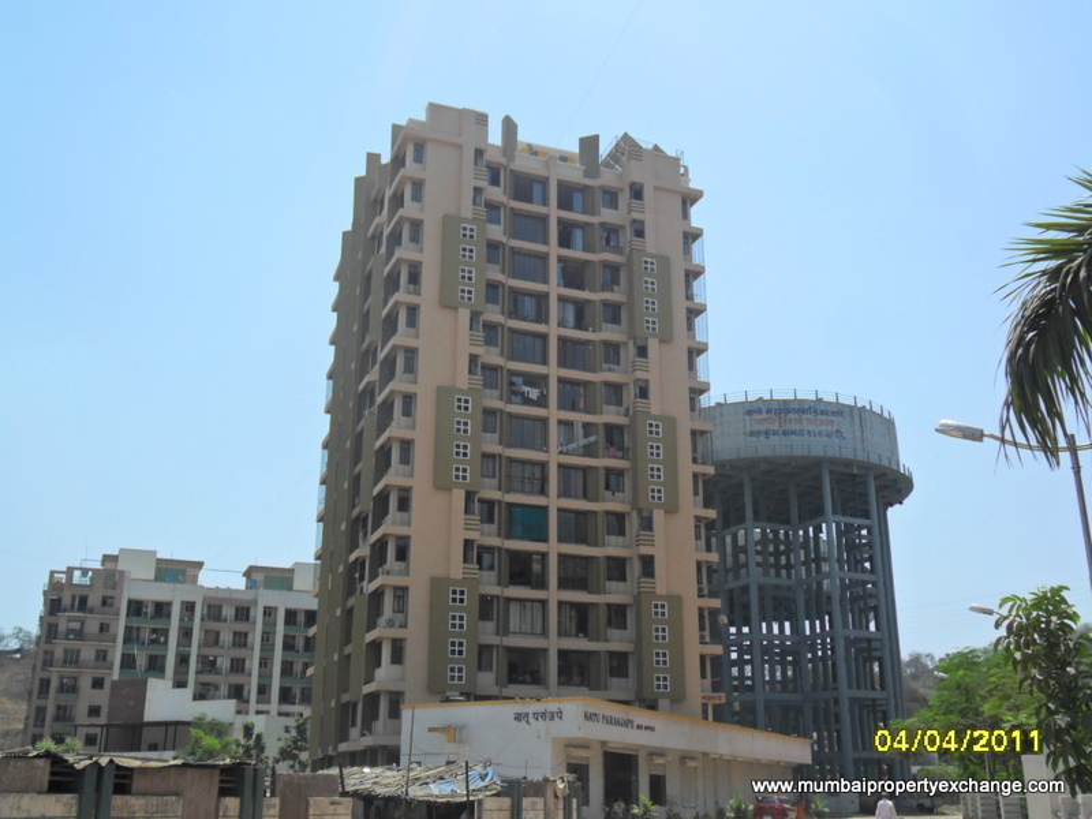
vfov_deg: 38.7
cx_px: 546
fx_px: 1167
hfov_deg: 50.1
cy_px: 410
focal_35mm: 37
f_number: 4
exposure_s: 1/1000
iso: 100
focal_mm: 6.6
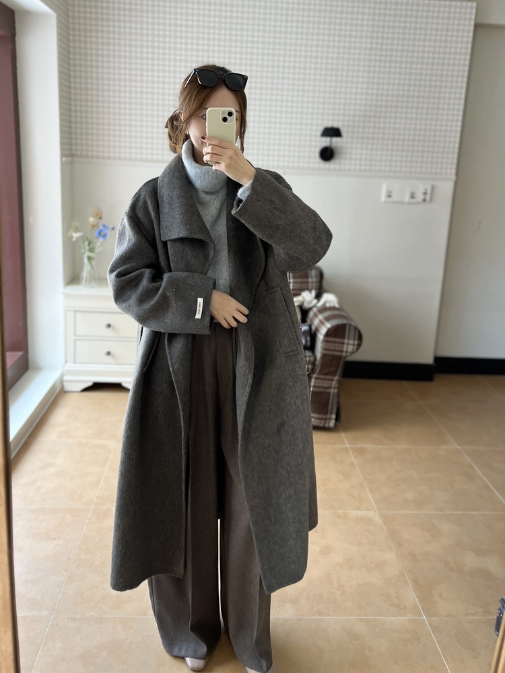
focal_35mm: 26
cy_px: 336
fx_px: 506
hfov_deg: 53.1
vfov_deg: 67.3
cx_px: 252
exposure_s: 1/80
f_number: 1.6
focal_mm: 5.1
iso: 125
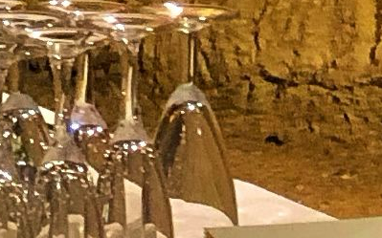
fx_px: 3122
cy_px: -313
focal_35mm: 300
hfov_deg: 6.8
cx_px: -357
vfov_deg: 4.3
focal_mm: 4
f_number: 1.8
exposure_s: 1/14
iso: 100
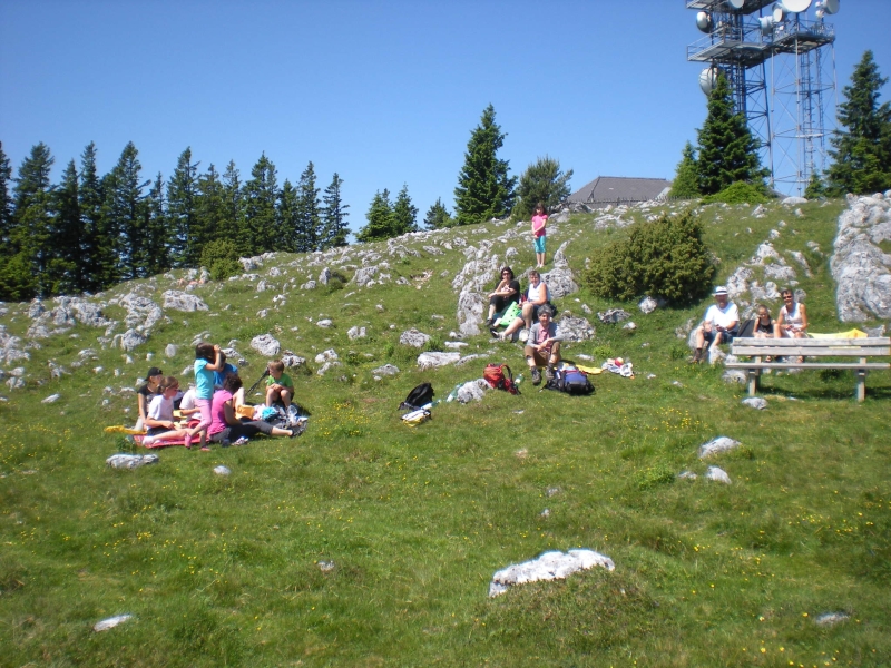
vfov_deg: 37.7
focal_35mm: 38
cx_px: 446
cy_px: 334
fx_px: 978
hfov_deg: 49.0
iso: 64
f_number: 4.6
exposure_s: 1/367
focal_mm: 6.3
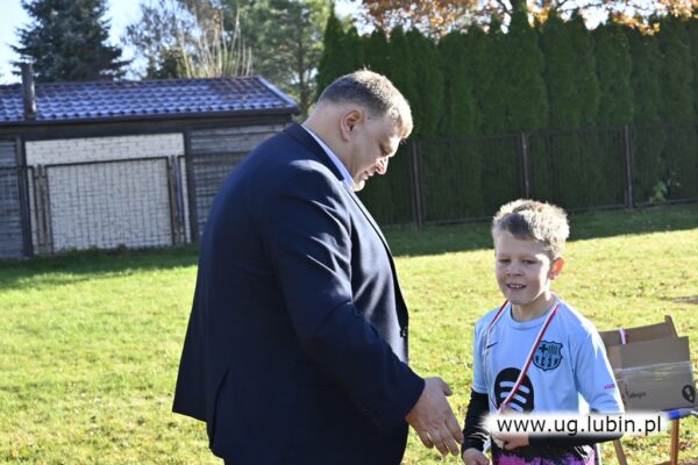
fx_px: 1221
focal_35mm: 63
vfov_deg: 21.6
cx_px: 349
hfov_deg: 31.9
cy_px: 232
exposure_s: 1/250
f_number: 5.6
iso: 200
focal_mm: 42
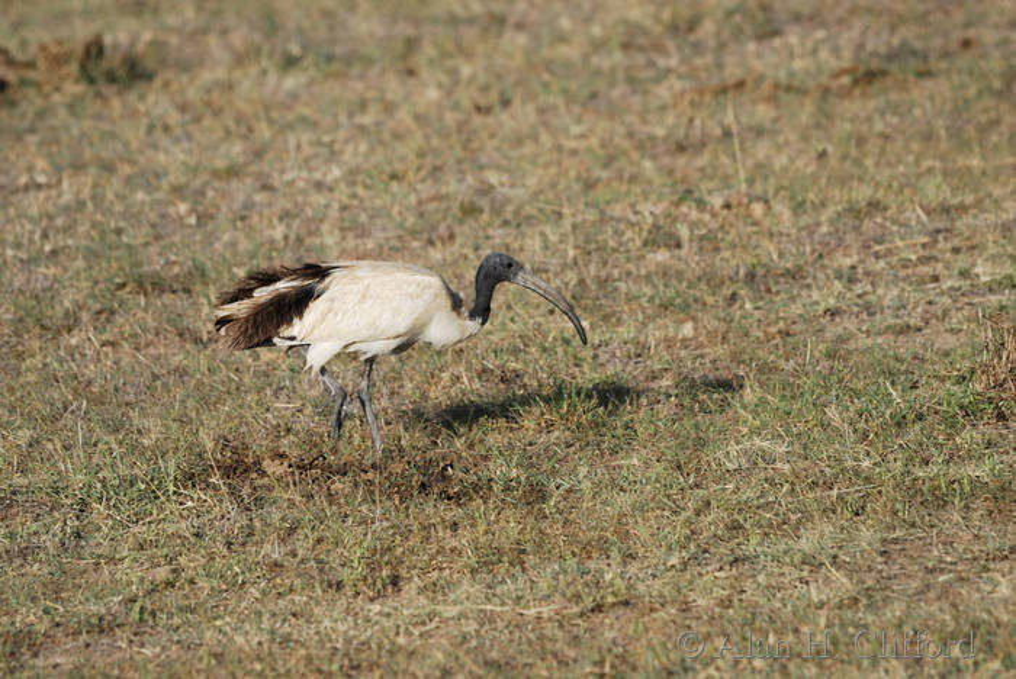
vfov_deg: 2.8
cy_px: 340
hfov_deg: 4.2
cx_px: 508
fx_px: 13981
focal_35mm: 495
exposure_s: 1/400
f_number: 5.6
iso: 100
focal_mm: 330
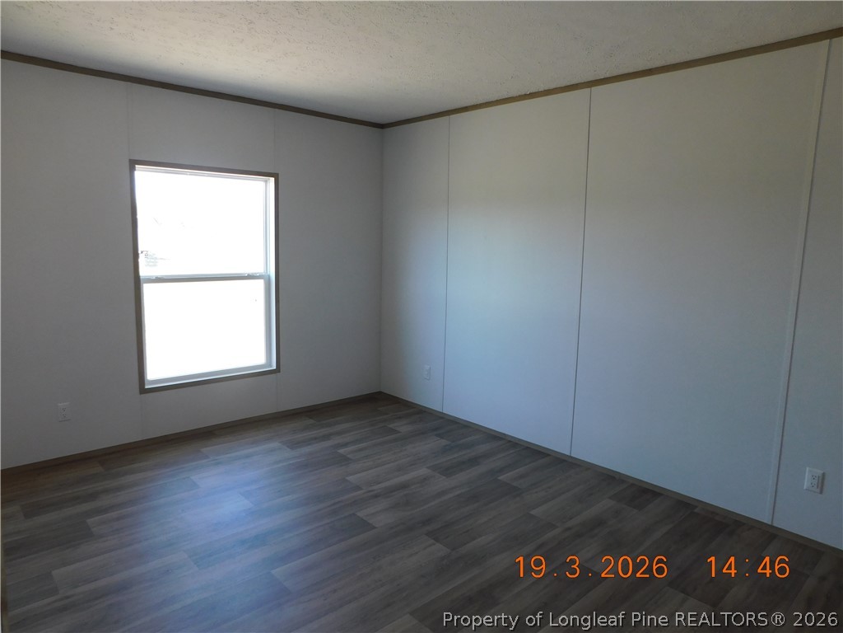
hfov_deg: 73.9
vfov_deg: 58.9
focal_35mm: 23
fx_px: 560
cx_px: 422
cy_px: 316
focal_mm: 4
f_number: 3
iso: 125
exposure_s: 1/60
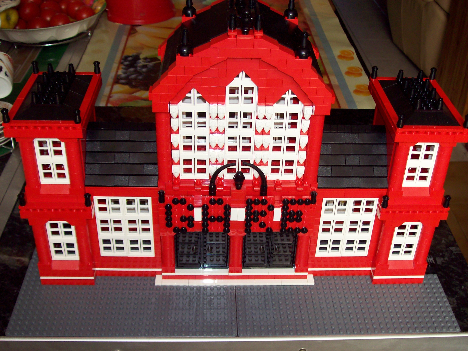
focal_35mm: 45
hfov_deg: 42.1
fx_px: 608
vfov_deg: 32.2
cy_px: 176
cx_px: 234
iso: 80
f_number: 3
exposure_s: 1/73.1
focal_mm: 7.6
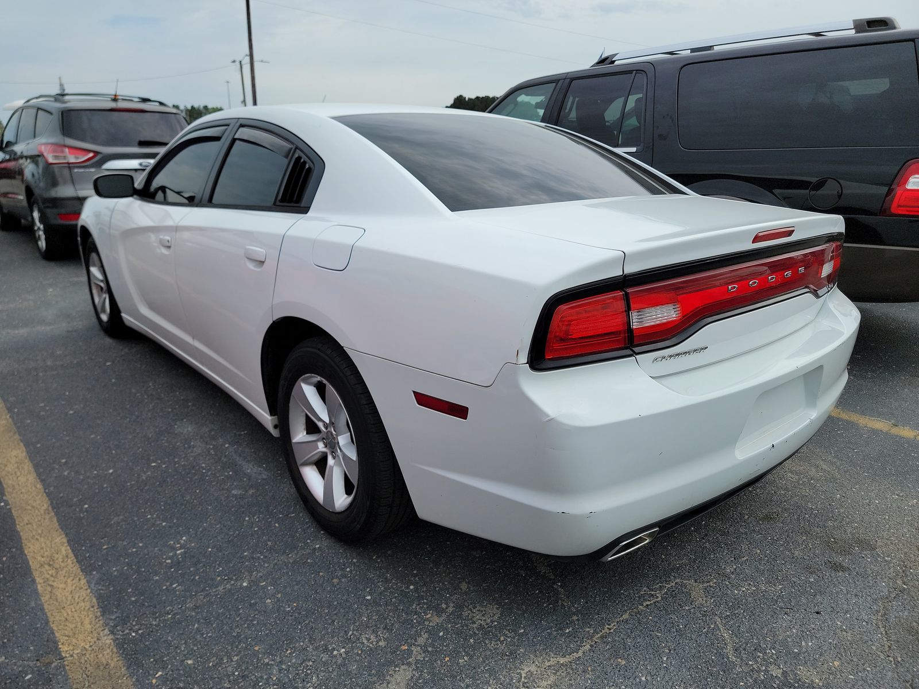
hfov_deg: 71.6
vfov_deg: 56.8
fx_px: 637
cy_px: 344
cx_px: 460
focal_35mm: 24
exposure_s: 1/861
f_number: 1.8
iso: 50
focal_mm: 6.7
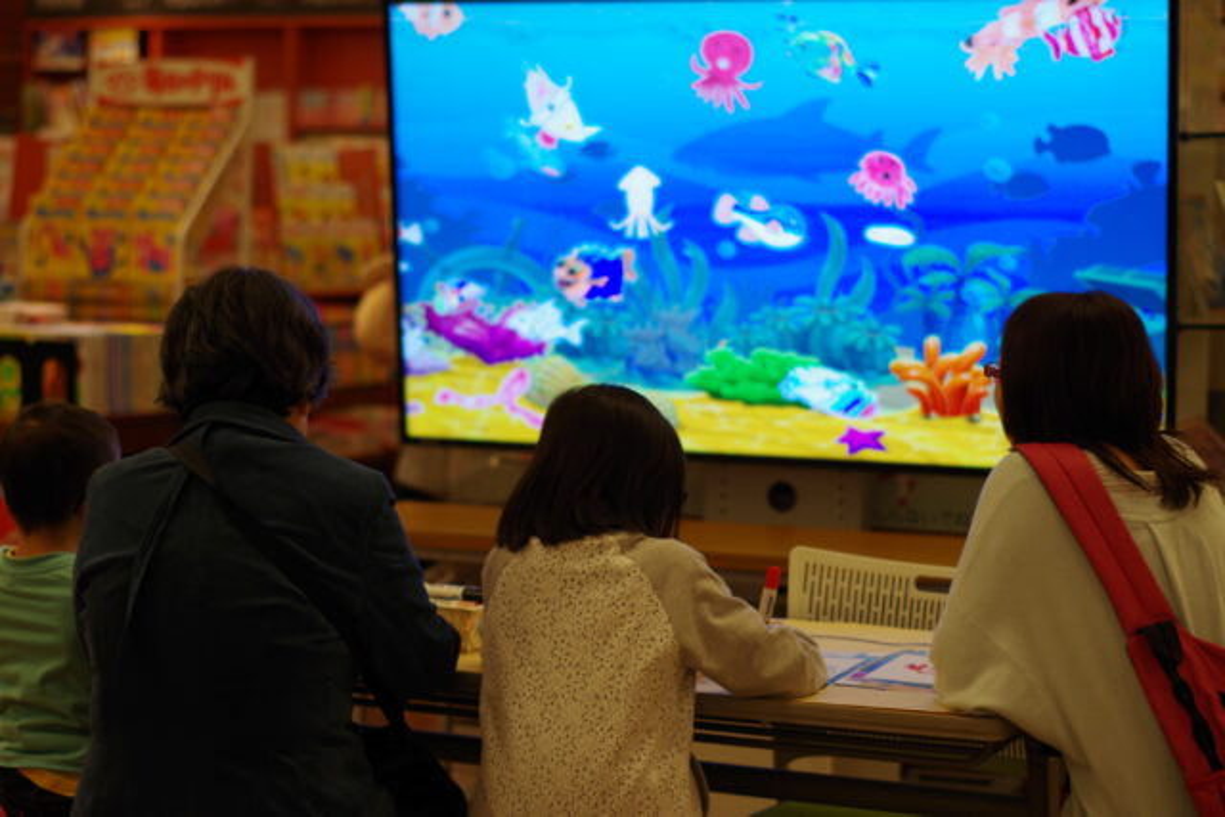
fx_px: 2552
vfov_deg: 18.2
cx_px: 612
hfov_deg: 27.0
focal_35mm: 75
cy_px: 408
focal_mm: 50
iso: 200
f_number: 2
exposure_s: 1/80
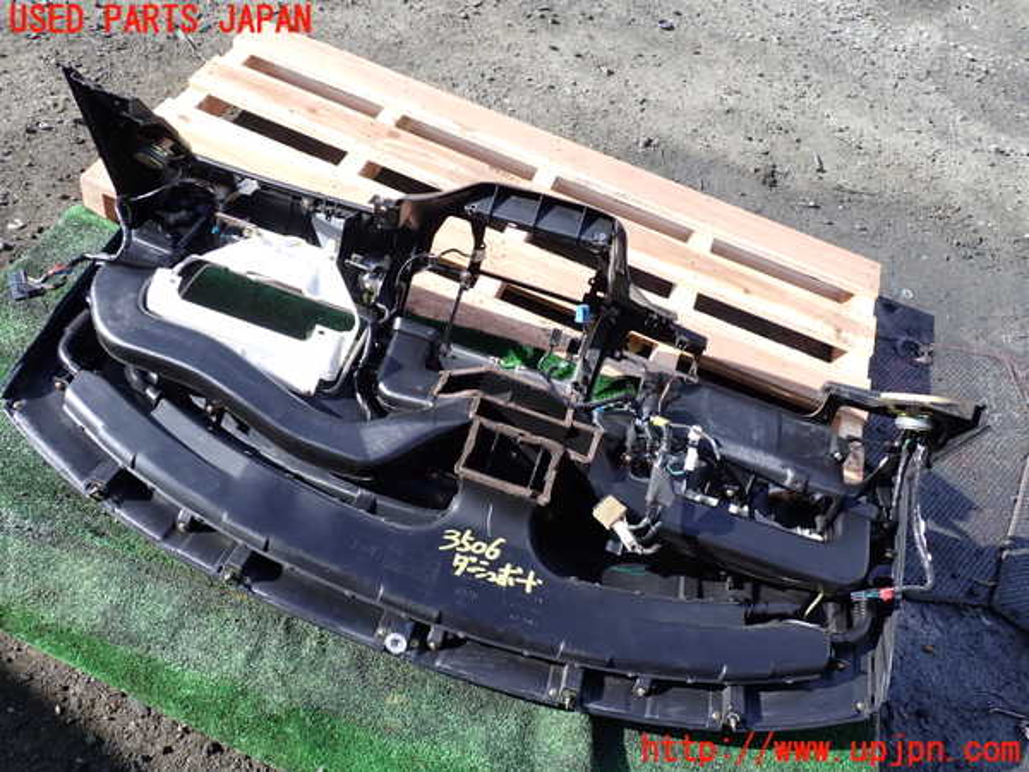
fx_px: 892
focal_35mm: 30
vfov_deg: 46.8
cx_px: 514
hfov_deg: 60.0
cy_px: 386
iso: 100
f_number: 3.2
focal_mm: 5.4
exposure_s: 1/400
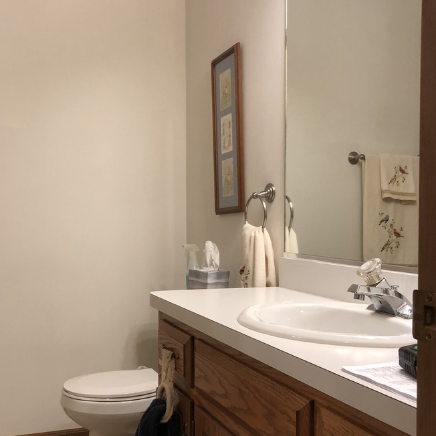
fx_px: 584
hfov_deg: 40.7
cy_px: 235
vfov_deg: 40.9
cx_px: 174
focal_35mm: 41
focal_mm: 3.99
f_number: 1.8
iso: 32
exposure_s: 1/30
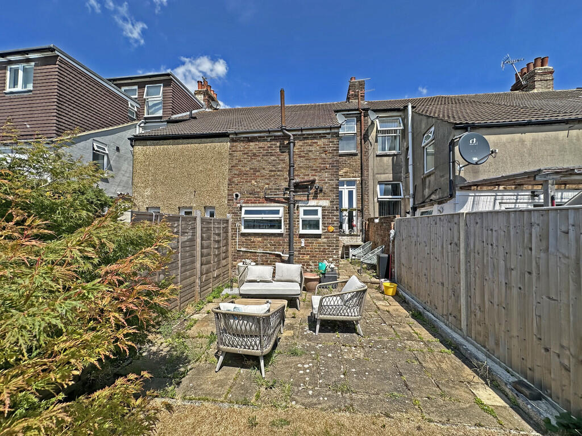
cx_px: 291
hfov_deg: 102.1
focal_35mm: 14
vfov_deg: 85.7
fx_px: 235
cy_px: 218
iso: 50
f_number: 2.2
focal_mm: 2.22
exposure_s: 1/2020
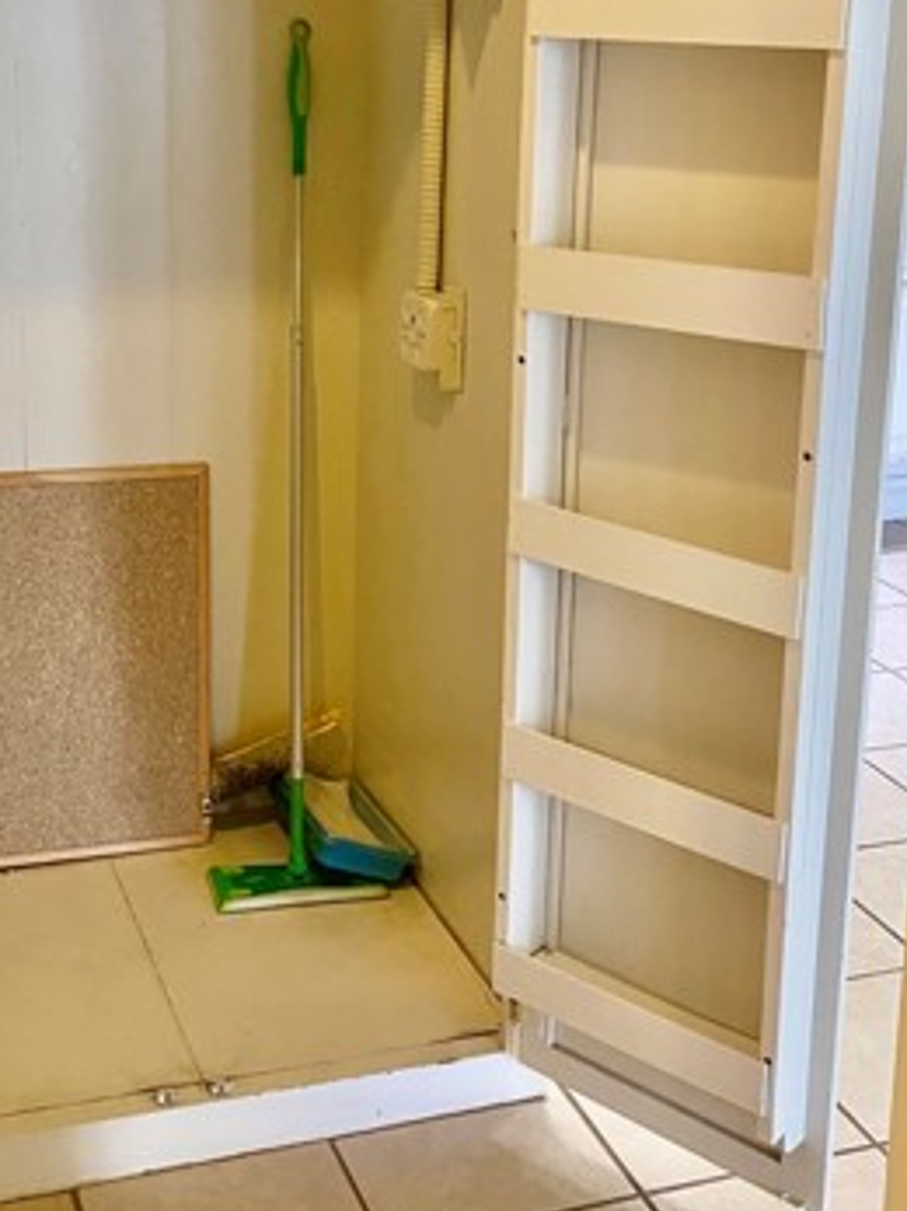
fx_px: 1678
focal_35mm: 48
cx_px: 248
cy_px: 311
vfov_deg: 38.7
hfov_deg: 29.8
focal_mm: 4.25
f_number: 1.8
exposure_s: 1/60
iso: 250
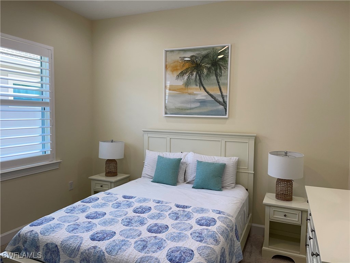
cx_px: 175
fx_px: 263
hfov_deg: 67.3
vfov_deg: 53.1
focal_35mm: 26
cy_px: 132
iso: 50
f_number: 1.6
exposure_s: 1/120
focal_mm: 5.1
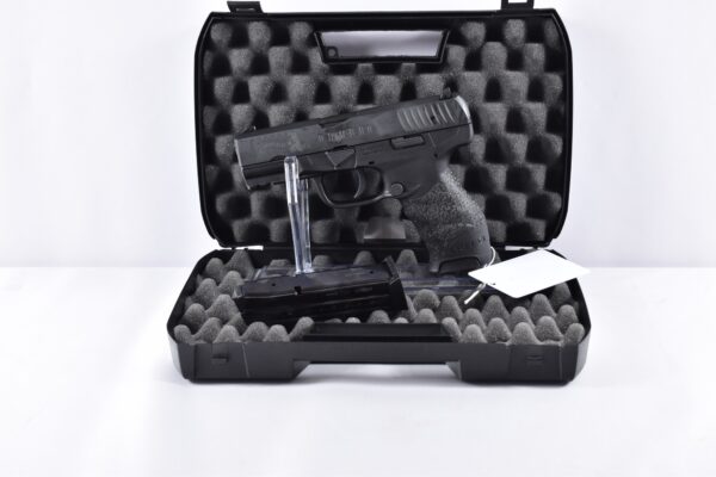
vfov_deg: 23.8
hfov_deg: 35.1
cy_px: 238
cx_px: 358
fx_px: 1134
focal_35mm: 57
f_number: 5
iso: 640
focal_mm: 38
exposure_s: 1/80
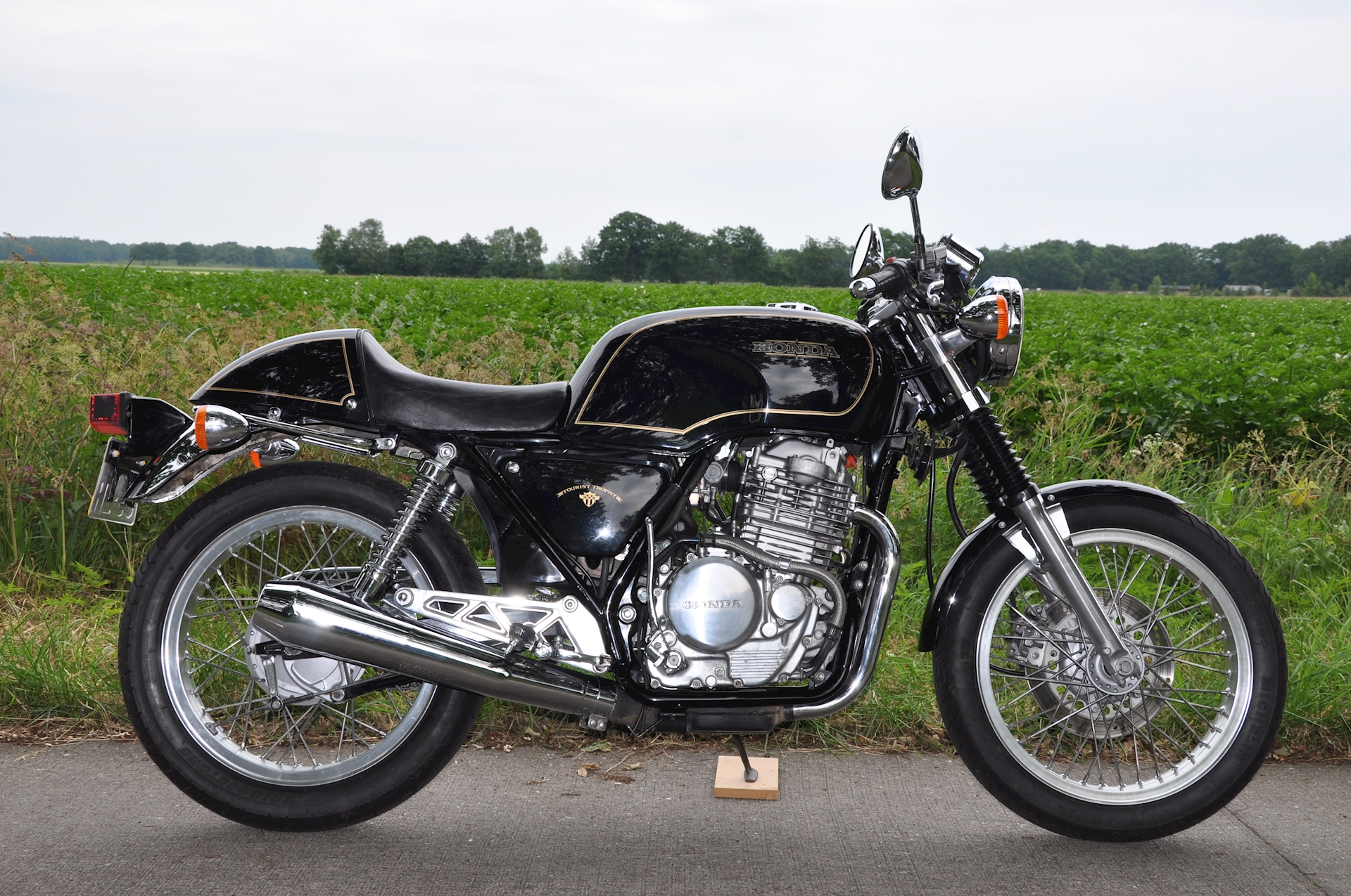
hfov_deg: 49.6
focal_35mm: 39
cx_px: 676
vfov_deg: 34.1
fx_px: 1462
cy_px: 448
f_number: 9
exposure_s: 1/200
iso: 200
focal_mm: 26
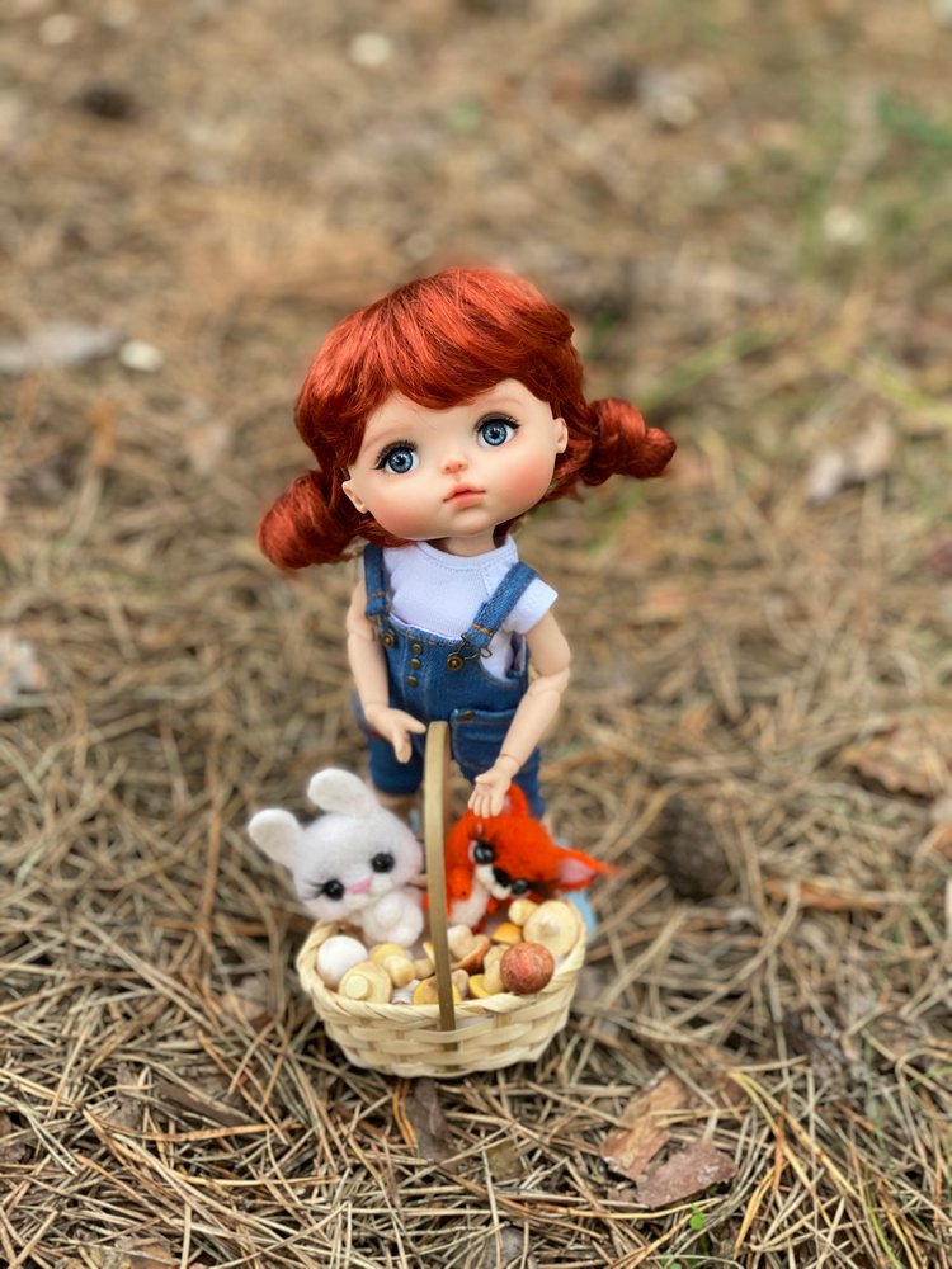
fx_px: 1907
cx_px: 476
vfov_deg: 36.8
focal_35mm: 52
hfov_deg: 28.0
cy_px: 634
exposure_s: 1/122
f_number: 2
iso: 160
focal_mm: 6
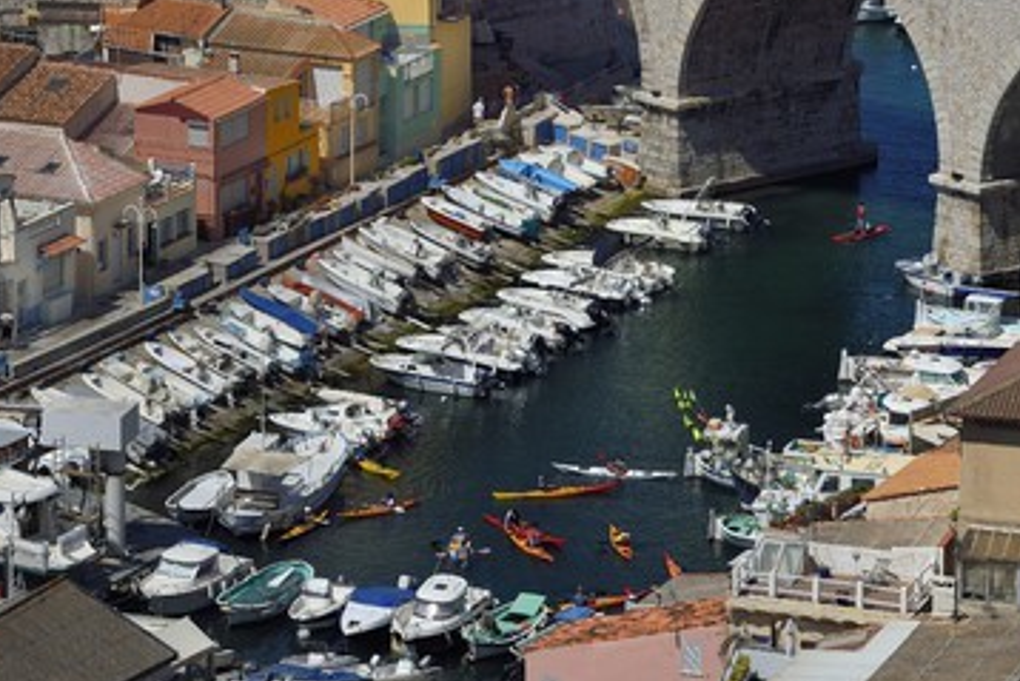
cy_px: 328
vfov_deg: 6.2
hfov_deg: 9.2
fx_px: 6321
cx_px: 464
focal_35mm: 223
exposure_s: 1/400
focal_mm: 190
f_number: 14
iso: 200
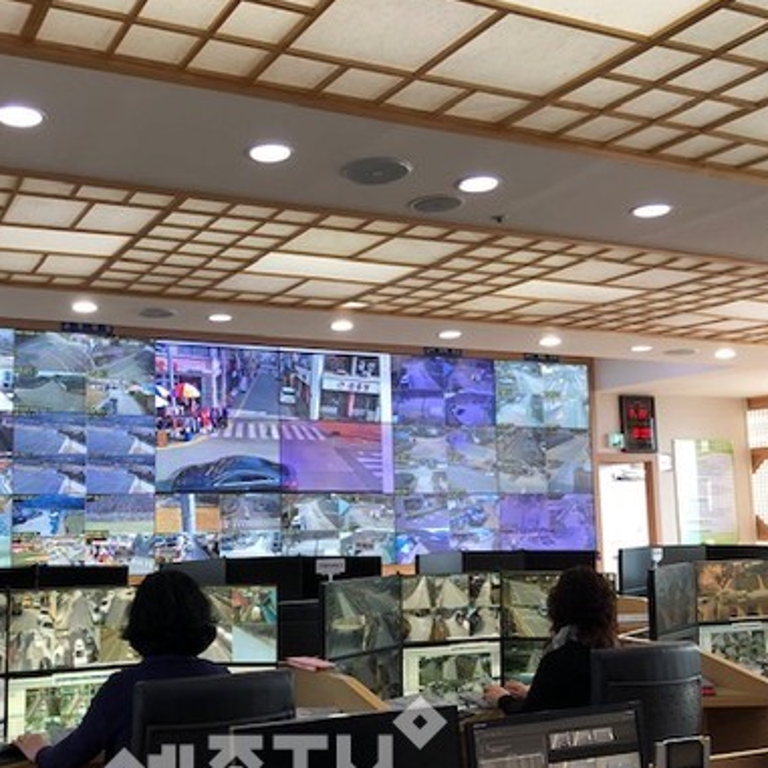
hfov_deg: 42.1
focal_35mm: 39
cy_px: 413
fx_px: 979
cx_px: 242
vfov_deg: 42.8
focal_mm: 4
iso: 32
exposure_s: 1/30
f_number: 1.8
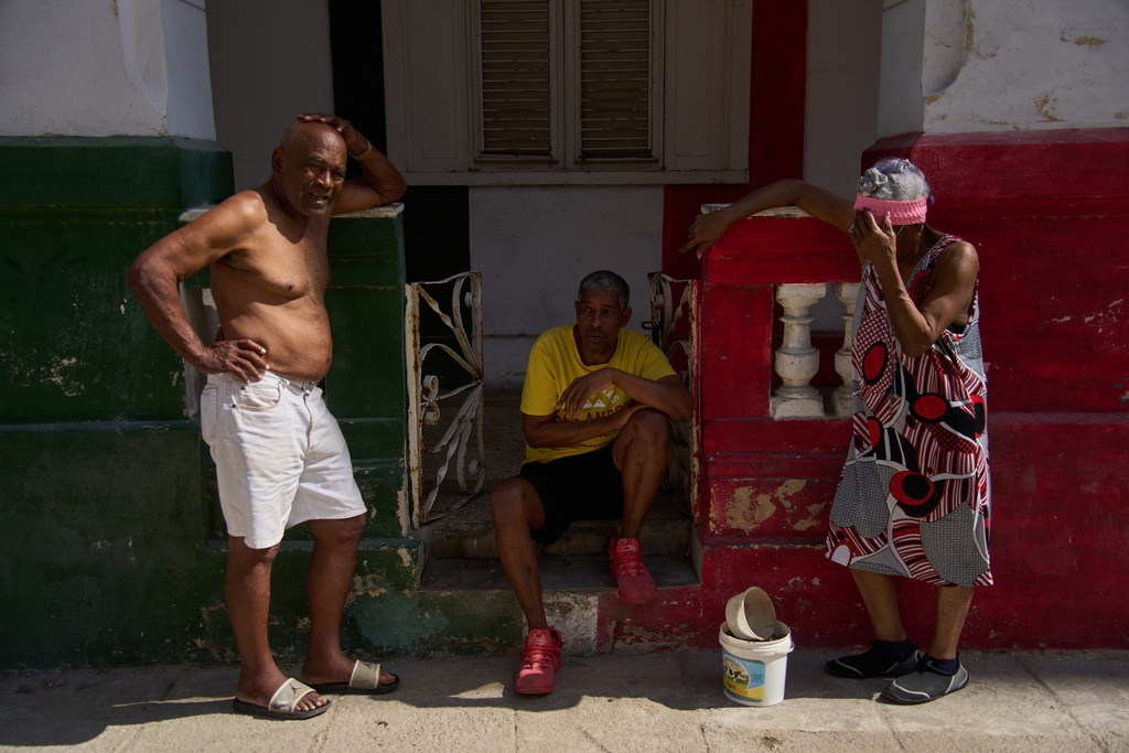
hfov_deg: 49.5
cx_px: 564
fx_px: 1223
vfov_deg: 34.2
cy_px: 376
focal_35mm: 39
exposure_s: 1/1600
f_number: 3.2
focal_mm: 39
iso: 100
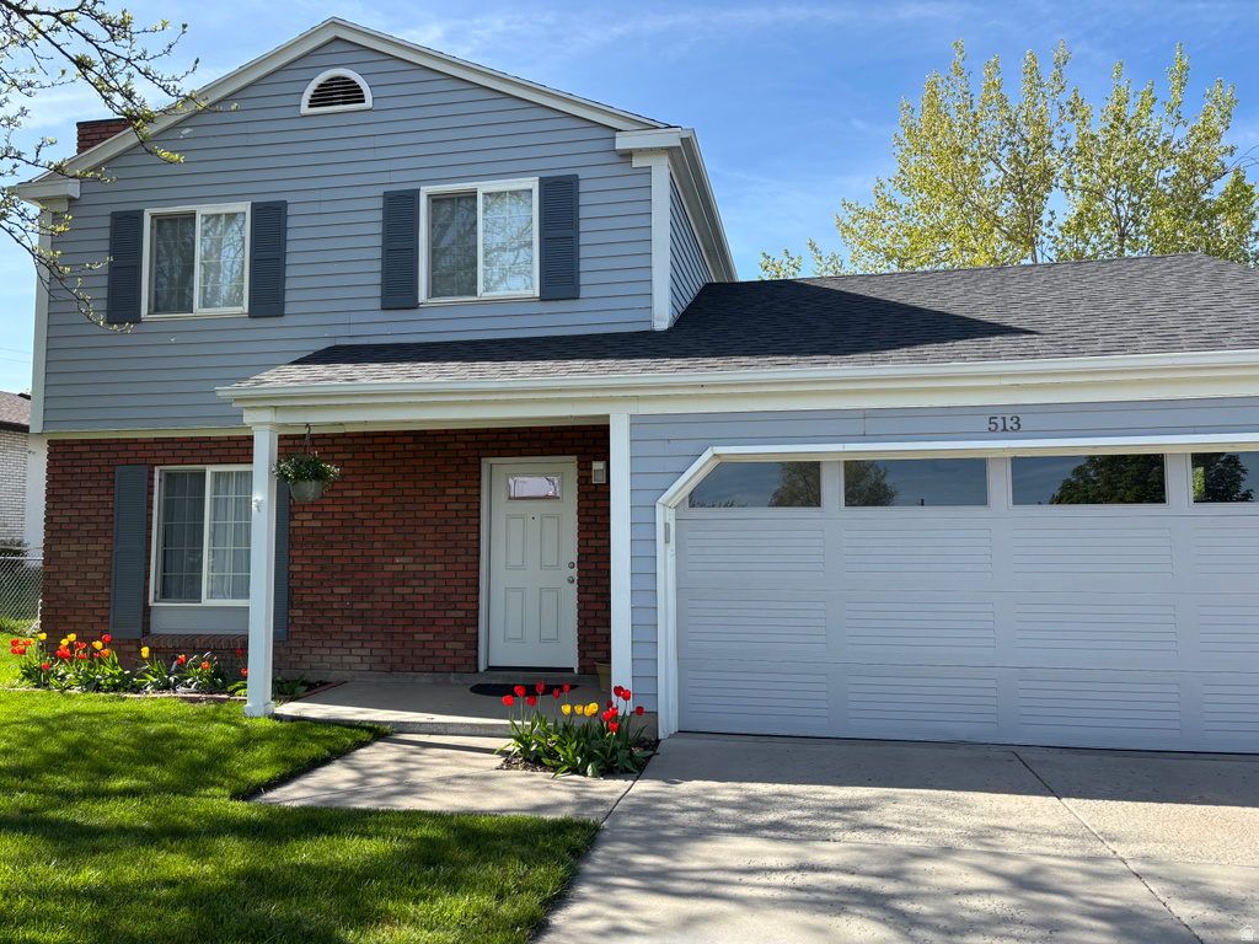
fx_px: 946
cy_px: 472
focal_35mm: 26
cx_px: 630
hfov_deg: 67.3
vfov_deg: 53.1
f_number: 1.6
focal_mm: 5.96
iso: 50
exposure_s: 1/1263
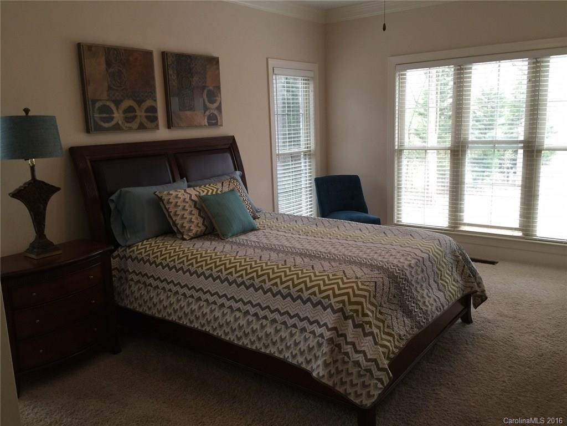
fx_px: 475
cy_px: 213
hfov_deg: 61.7
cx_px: 284
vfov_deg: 48.2
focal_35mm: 29
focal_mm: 4.15
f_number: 2.2
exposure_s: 1/15
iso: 32
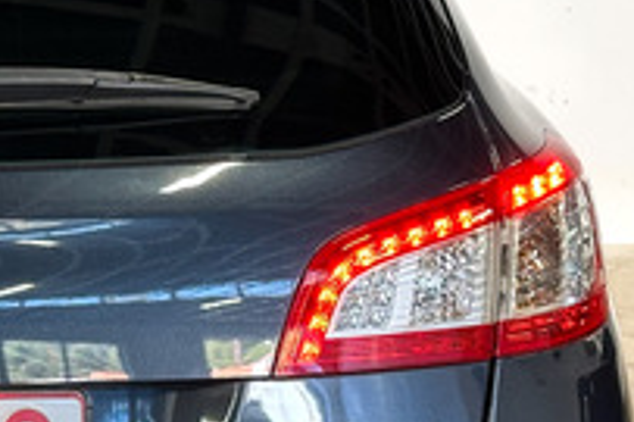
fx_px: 2815
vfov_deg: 8.6
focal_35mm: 160
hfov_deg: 12.5
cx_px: -162
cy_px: 266
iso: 125
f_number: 1.8
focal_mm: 6.86
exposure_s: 1/60
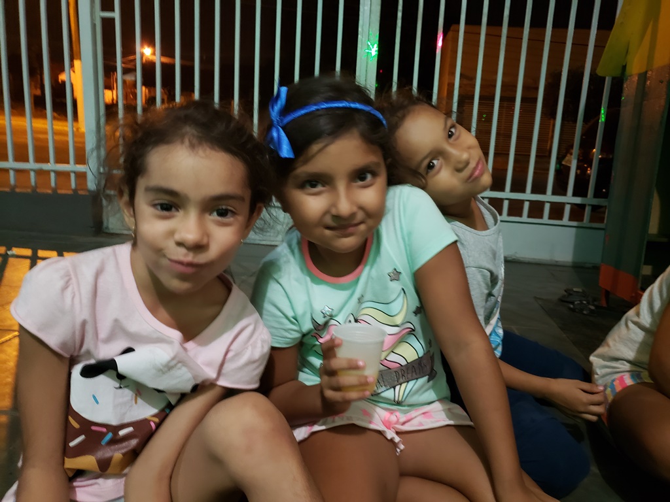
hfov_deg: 67.3
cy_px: 251
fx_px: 503
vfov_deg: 53.1
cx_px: 335
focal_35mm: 26
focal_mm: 4.3
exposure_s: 1/10
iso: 320
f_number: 1.5
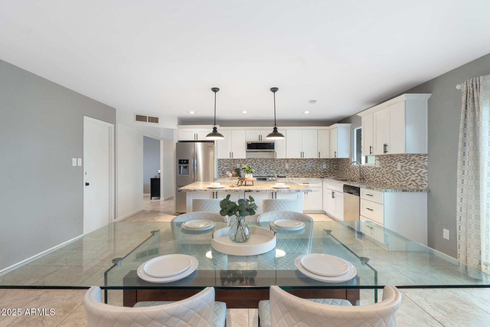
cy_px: 164
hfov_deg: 96.7
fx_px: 218
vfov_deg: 73.7
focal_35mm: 16
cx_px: 245
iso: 1000
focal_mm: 16
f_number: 8
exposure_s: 1/2
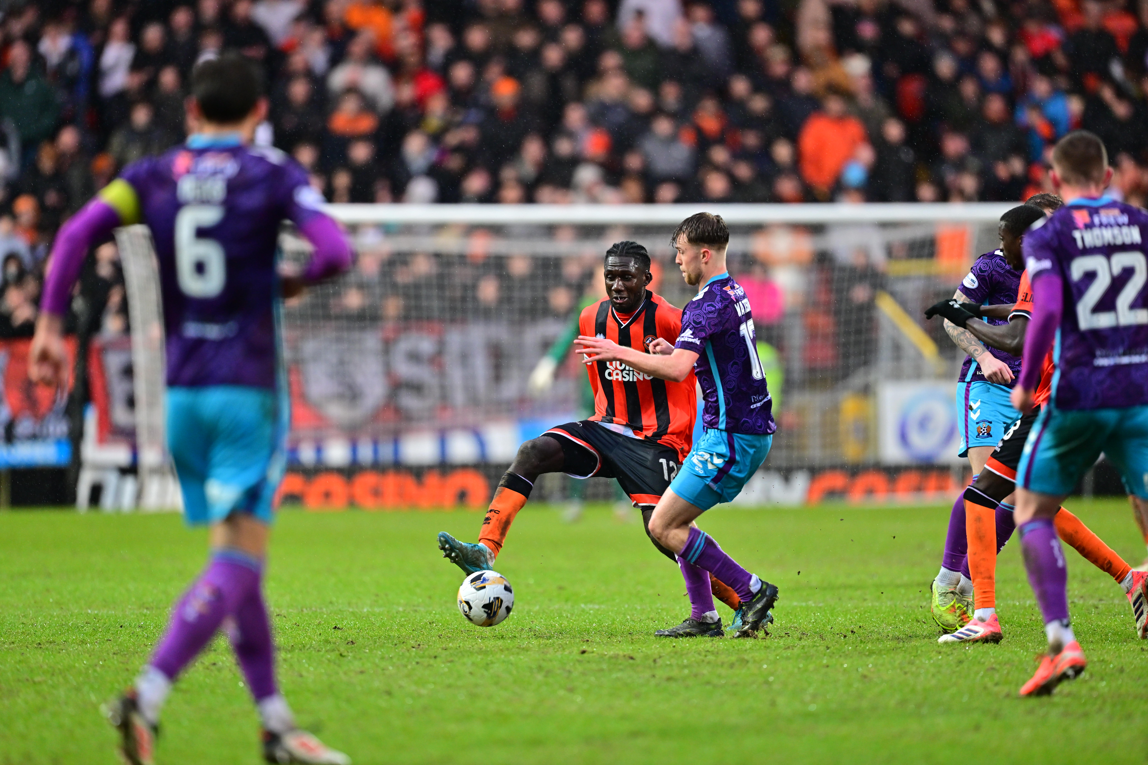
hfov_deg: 5.2
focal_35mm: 400
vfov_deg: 3.4
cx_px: 574
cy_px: 382
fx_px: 12755
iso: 1000
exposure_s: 1/800
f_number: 2.8
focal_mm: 400
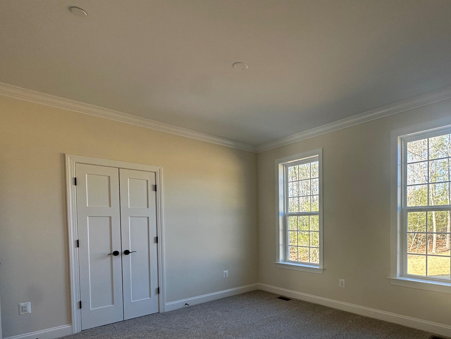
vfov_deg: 61.6
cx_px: 293
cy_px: 231
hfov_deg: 77.0
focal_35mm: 21
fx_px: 274
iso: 80
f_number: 2.2
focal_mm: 2.22
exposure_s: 1/120
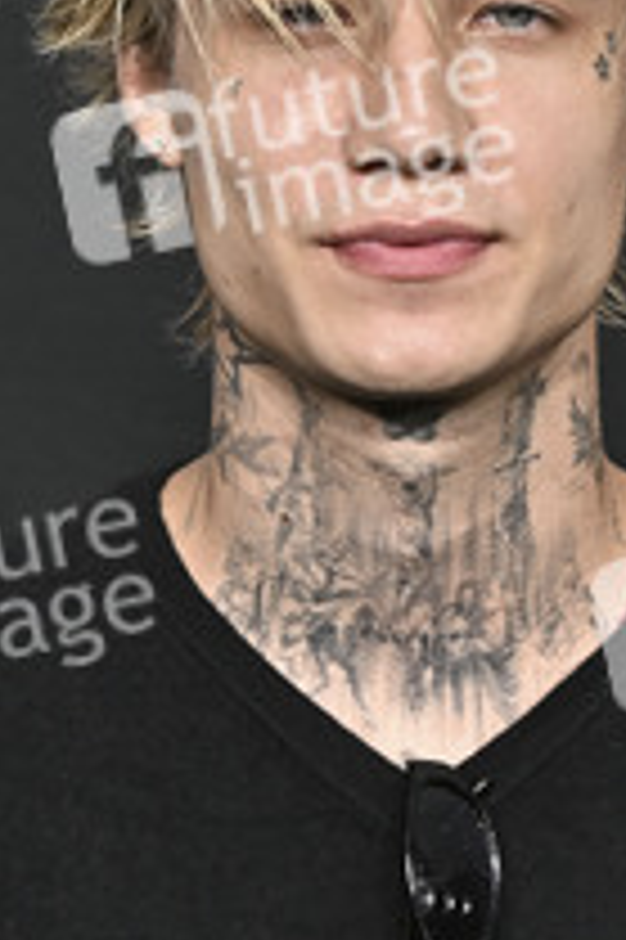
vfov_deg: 8.8
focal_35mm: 235
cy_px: 382
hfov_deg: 5.8
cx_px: 414
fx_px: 6139
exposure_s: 1/400
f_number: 7.1
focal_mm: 82
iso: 320
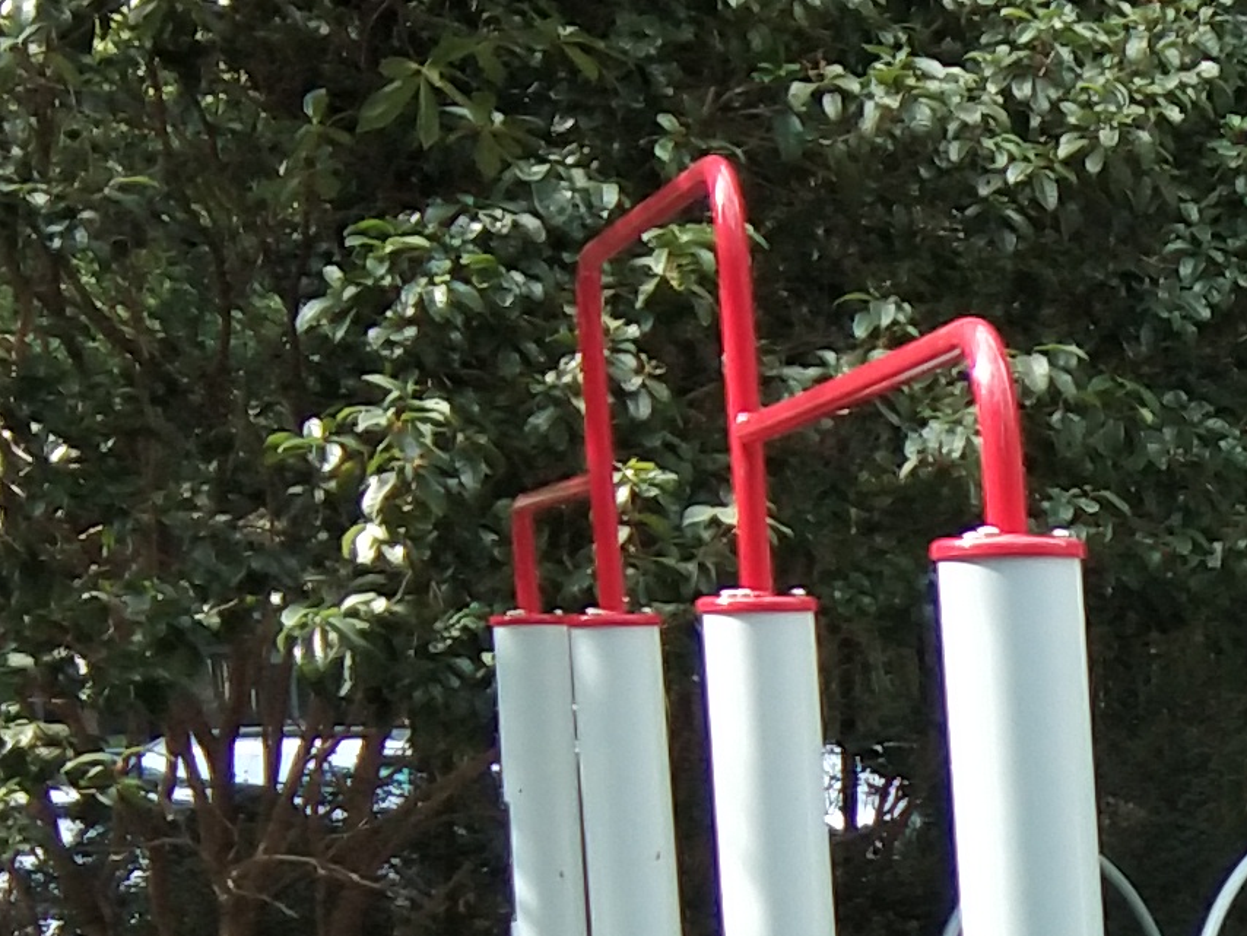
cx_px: 2663
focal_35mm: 151
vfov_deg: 9.6
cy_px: 1273
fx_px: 5441
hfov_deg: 11.5
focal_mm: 3.69
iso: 50
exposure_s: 1/114
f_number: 2.2
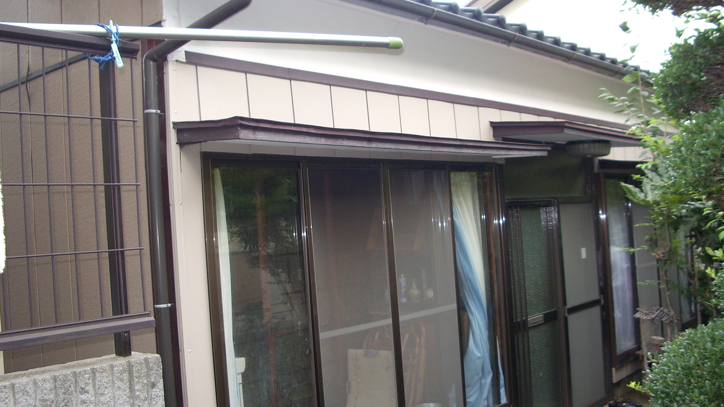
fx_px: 749
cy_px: 198
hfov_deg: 51.6
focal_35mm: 39
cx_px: 361
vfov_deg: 30.4
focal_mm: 5.8
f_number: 2.6
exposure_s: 1/80
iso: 100
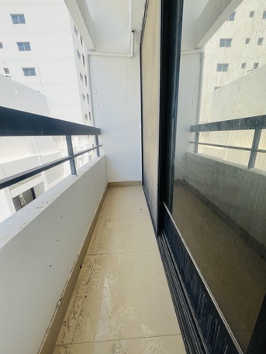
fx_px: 133
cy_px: 177
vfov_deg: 106.2
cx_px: 133
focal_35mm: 13
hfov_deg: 89.9
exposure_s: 1/347
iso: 32
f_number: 1.8
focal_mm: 1.57
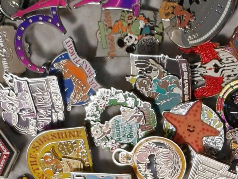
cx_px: 295
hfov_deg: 10.0
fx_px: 1341
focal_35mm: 195
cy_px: 261
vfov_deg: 7.5
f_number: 1.8
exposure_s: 1/100
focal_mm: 6.14
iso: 400
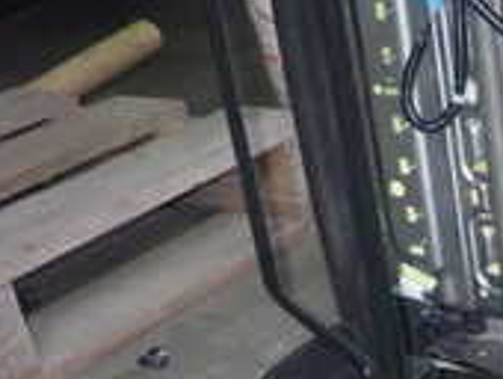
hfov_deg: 20.6
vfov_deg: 16.7
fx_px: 1281
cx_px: 621
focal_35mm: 88
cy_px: 287
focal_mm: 4.5
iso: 1000
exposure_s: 1/30
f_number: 5.6
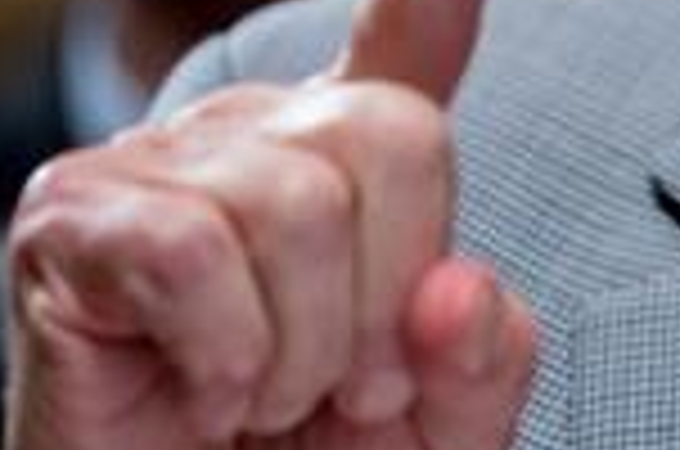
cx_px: 1094
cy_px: -245
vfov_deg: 1.6
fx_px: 16267
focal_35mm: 863
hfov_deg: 2.4
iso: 1250
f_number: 2.8
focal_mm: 200
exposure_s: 1/320
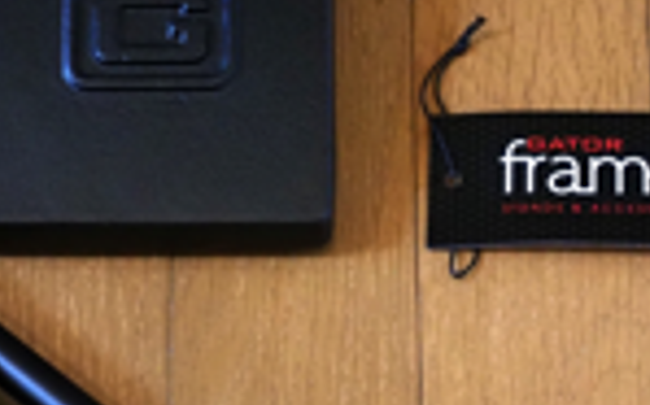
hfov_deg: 8.8
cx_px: 161
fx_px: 4232
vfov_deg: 5.5
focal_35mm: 239
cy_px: 220
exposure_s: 1/80
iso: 3200
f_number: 5.6
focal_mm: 40
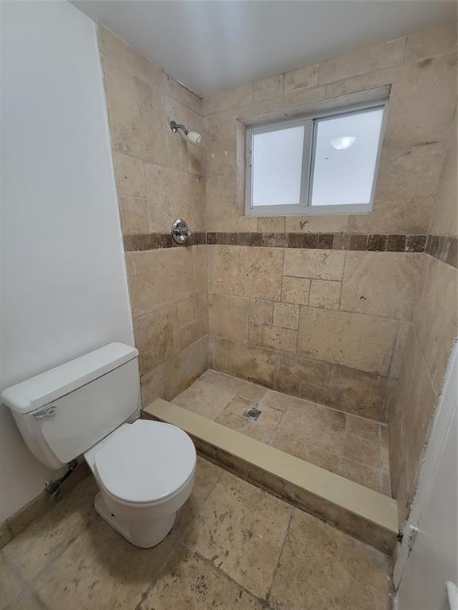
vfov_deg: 106.2
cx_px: 229
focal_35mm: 13
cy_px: 305
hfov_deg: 89.9
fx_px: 229
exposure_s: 1/60
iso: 200
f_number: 2.2
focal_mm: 2.2
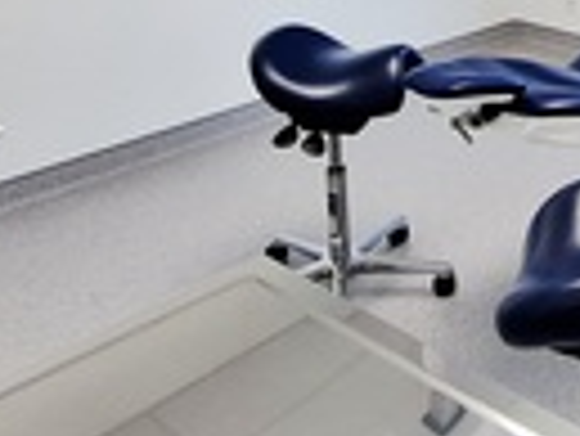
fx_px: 872
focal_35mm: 52
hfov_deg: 31.4
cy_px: -106
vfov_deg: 24.9
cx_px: 679
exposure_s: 1/100
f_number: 2.2
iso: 40
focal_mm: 1.74
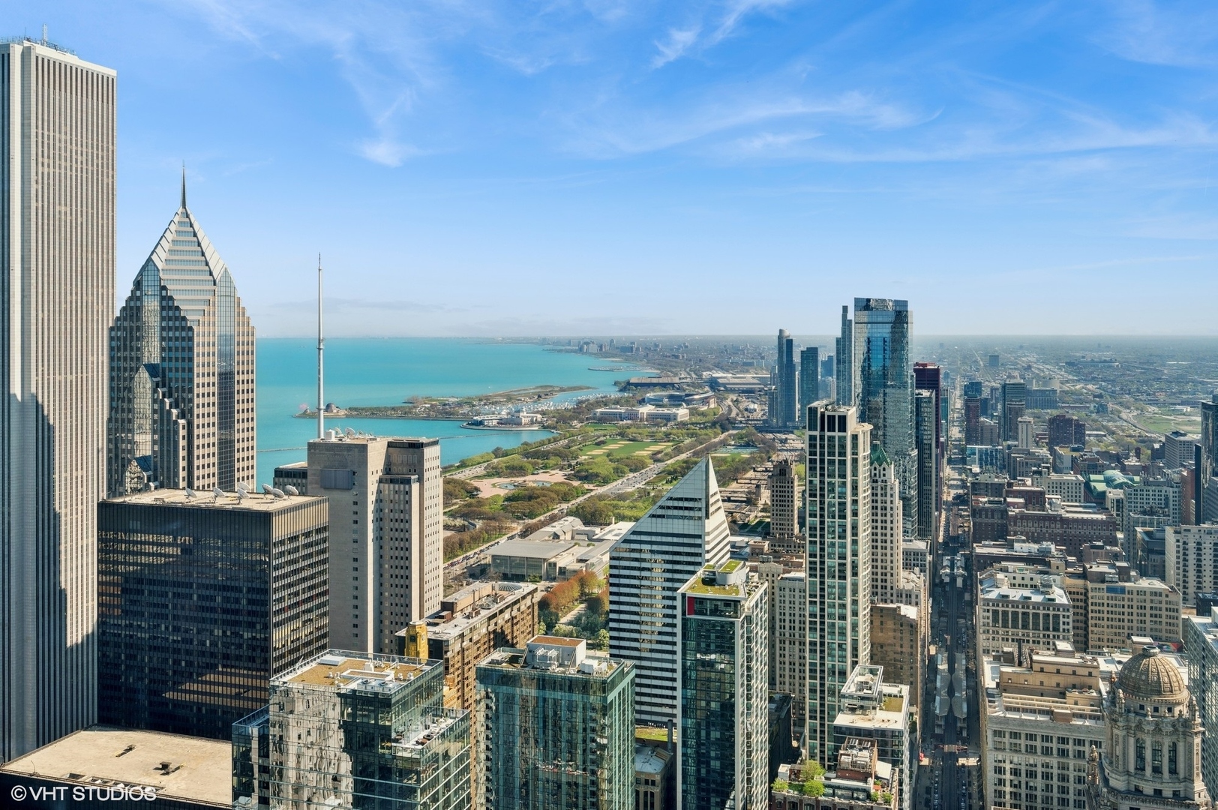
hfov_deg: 62.0
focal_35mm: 30
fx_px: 1014
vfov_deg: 43.5
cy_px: 405
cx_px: 609
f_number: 9.5
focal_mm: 30
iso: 200
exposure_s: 1/90
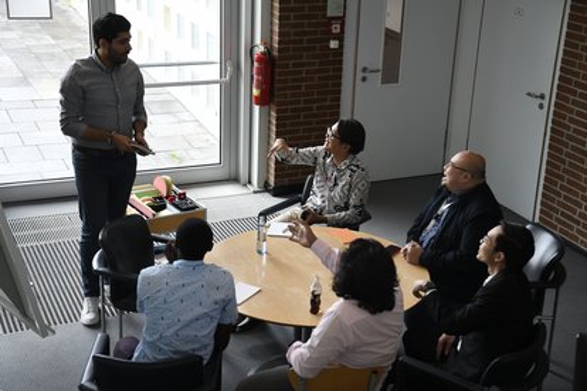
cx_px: 294
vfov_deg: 23.8
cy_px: 196
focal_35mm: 57
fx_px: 929
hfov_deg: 35.1
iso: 1100
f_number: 4
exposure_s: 1/320
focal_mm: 38
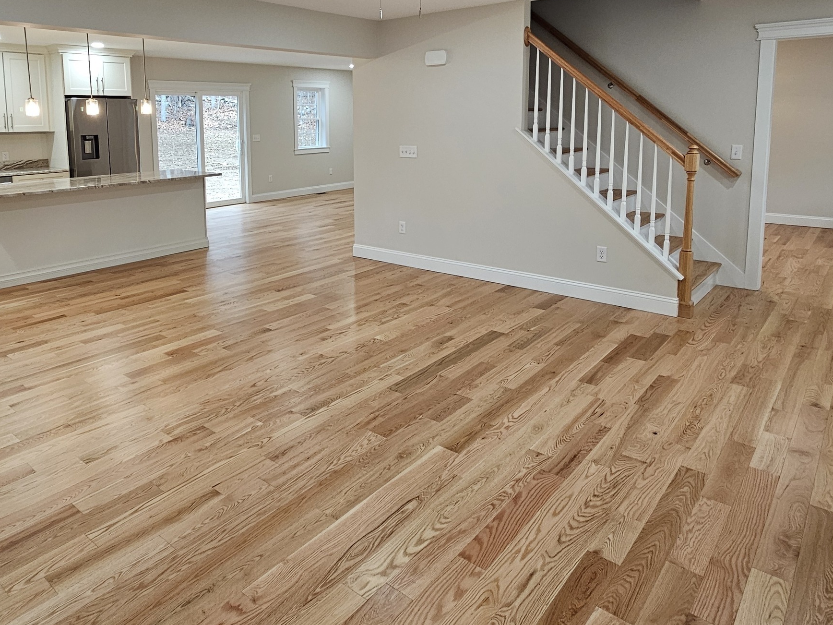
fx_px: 553
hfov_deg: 73.1
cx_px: 333
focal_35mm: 23
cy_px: 194
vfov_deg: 57.2
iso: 125
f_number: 2.2
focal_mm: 2.2
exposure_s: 1/60
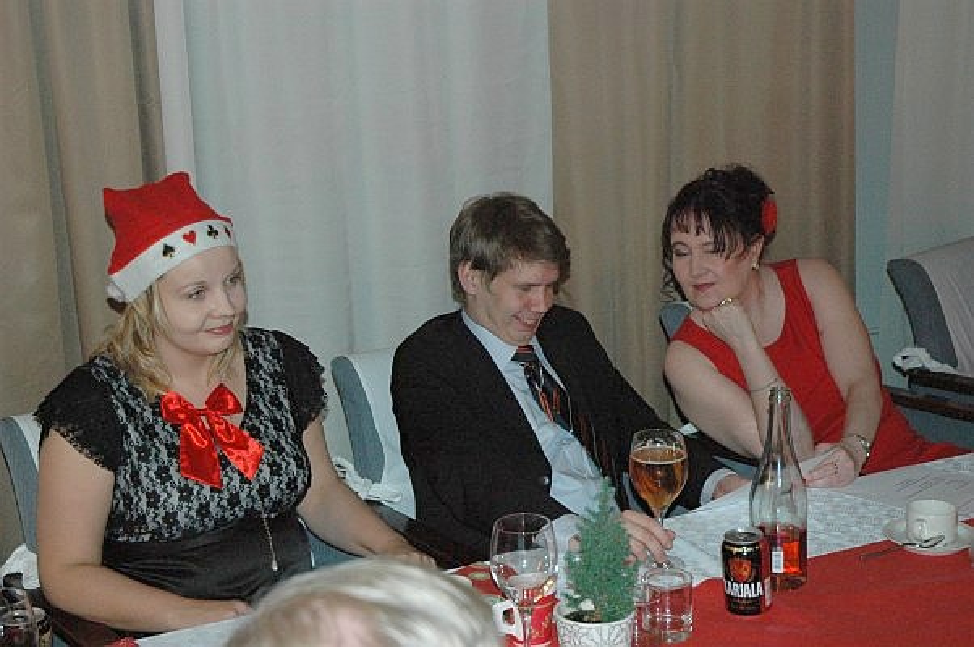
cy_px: 324
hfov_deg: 33.4
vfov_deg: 22.6
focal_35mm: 60
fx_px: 1622
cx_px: 487
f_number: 5
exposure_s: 1/60
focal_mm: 40
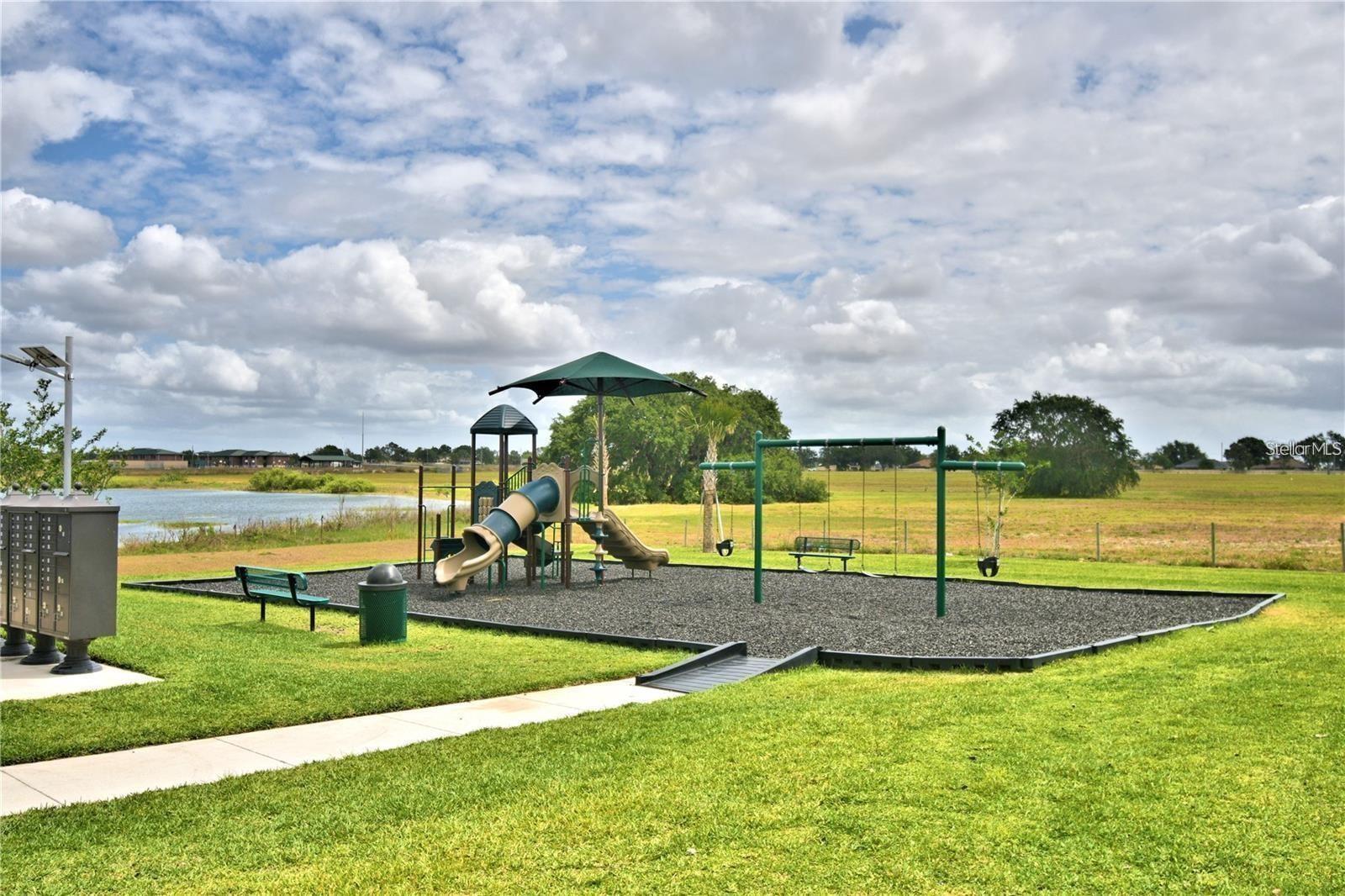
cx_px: 672
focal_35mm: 30
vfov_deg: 43.6
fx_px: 1121
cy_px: 448
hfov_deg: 61.9
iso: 100
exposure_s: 1/1250
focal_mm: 20
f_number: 5.6
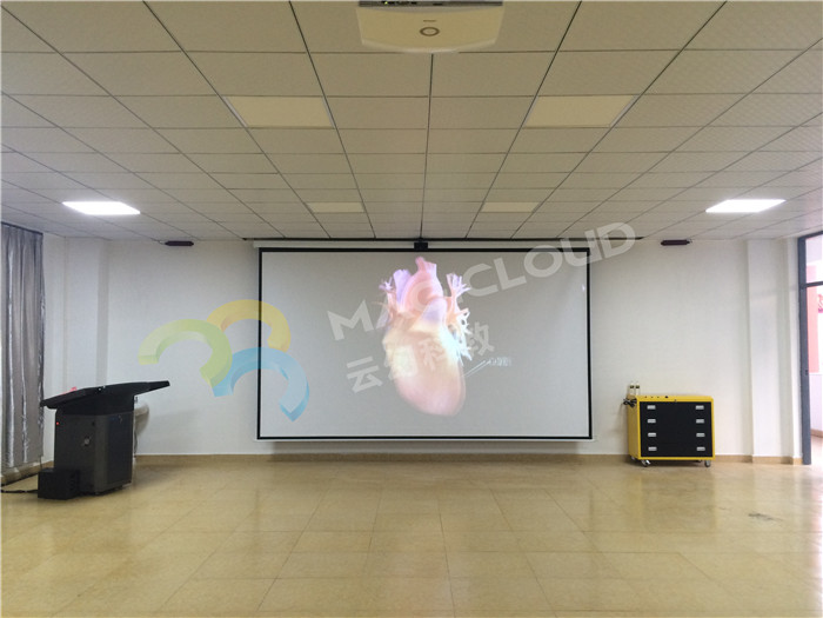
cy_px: 309
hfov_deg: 61.7
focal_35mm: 29
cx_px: 412
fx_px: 689
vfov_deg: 48.2
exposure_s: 1/33
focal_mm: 4.15
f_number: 2.2
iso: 160
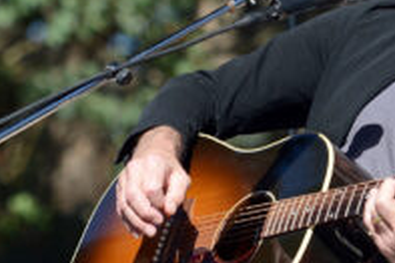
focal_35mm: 508
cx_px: 90
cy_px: 152
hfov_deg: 4.1
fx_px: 5569
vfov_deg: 2.7
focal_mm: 130
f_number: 5
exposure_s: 1/2500
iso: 400
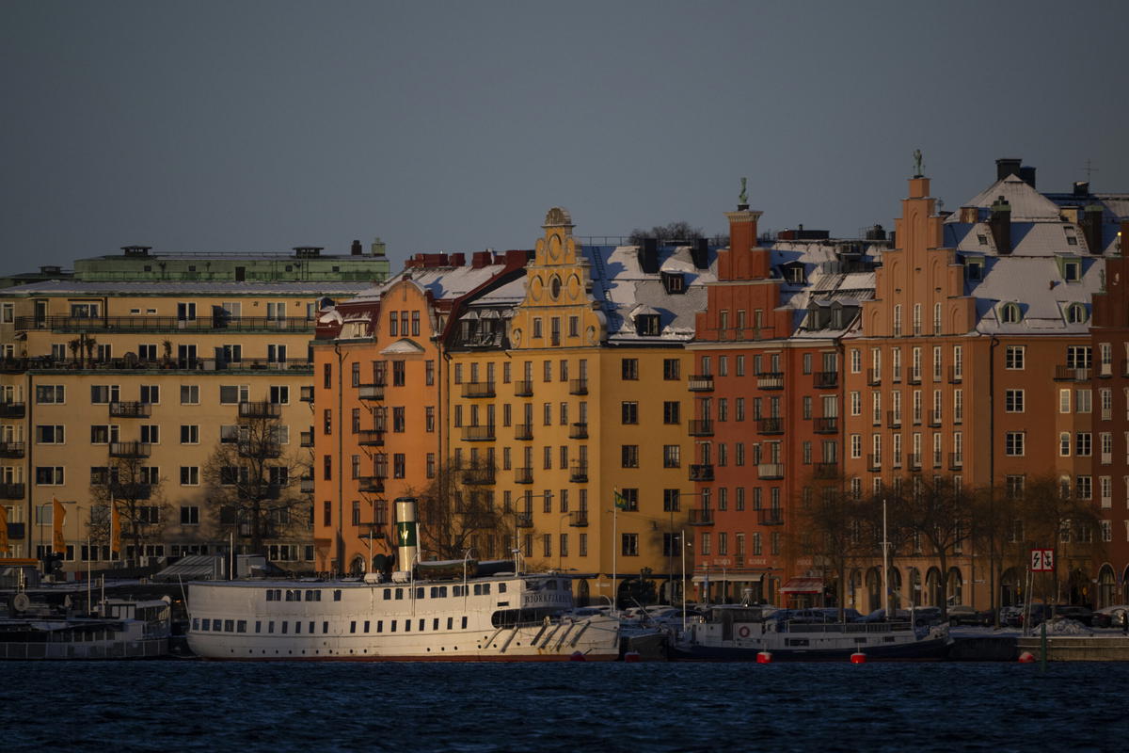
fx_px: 17561
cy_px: 376
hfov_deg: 3.7
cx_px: 564
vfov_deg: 2.5
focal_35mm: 560
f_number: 5.6
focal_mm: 560
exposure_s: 1/4000
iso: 500
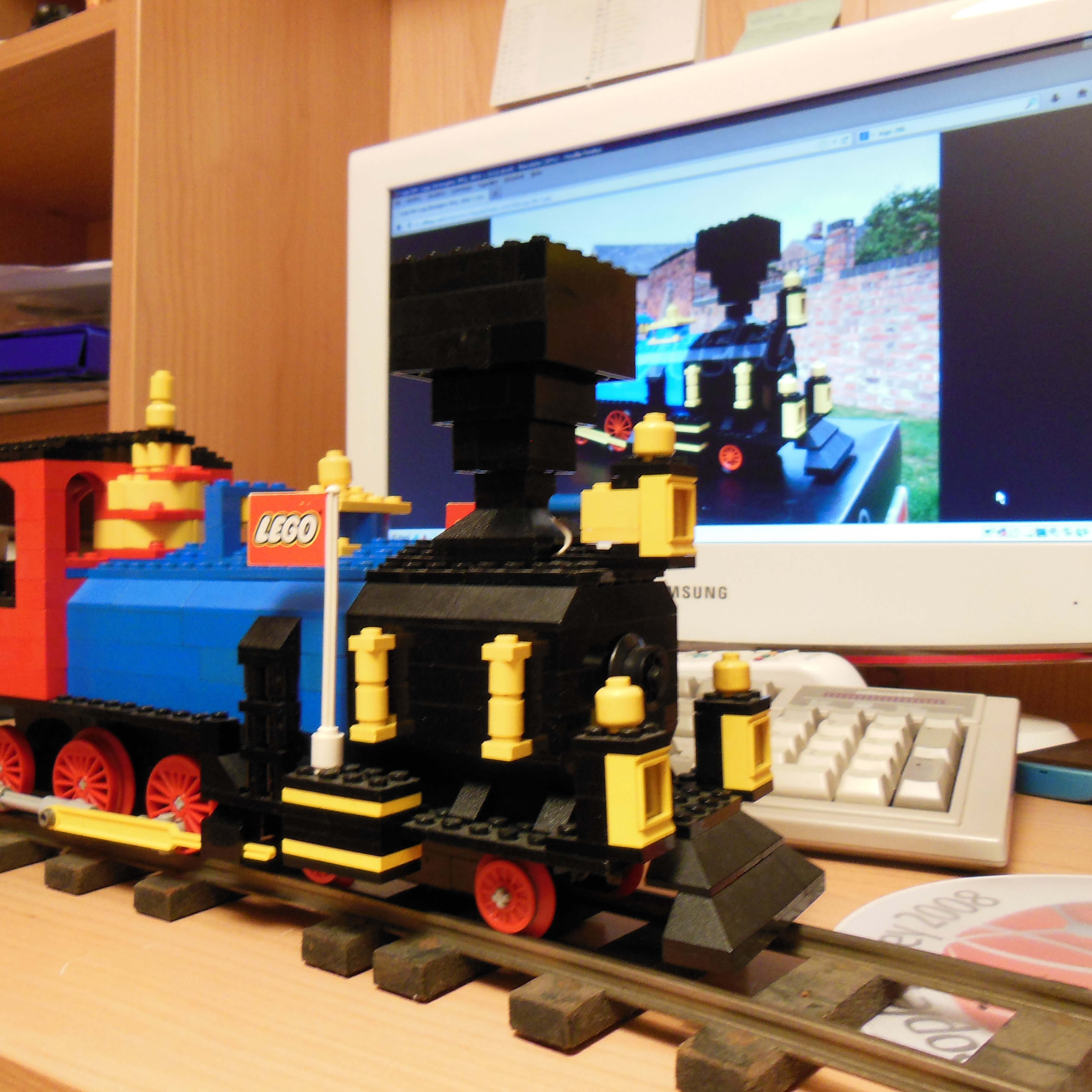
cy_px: 541
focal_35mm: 30
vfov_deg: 54.0
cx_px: 486
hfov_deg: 53.9
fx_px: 1071
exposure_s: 1/5
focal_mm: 4.5
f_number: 3.5
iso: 400
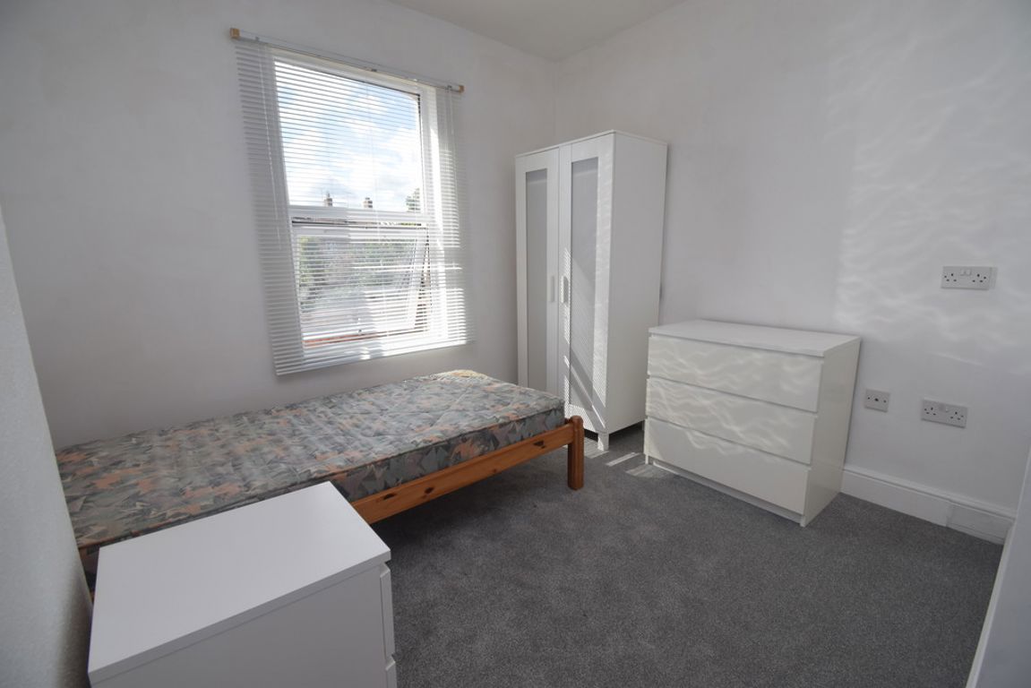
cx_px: 516
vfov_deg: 77.4
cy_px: 344
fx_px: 430
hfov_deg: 100.4
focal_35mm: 15
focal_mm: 10
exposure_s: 1/250
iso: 280
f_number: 8
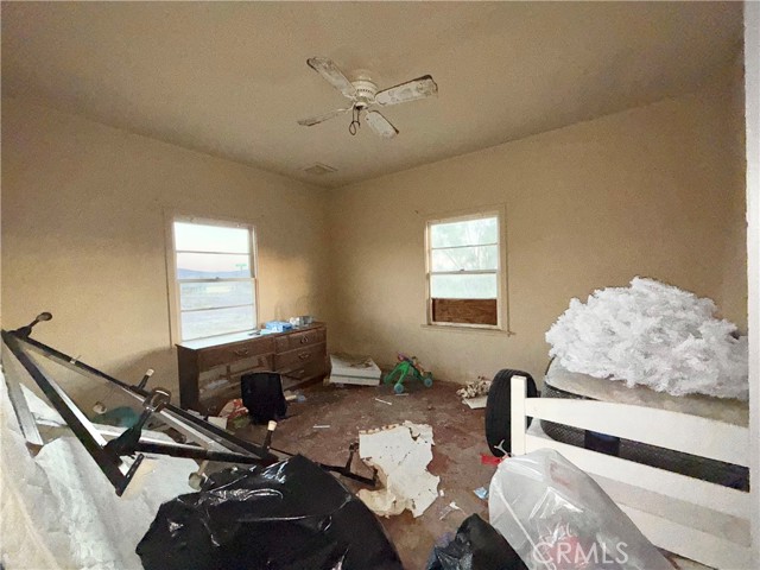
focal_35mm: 14
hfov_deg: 102.1
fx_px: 307
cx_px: 380
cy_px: 285
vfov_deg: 85.7
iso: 100
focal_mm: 2.22
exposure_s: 1/94
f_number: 2.2
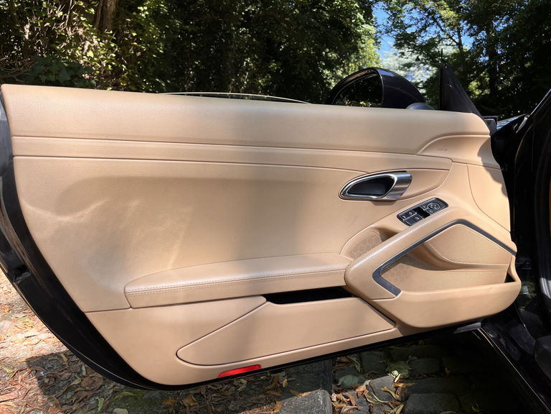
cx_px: 276
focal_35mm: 26
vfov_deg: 53.1
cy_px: 207
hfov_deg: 67.3
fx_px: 414
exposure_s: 1/369
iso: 50
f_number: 1.6
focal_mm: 5.1
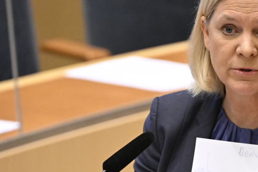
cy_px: 166
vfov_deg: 1.1
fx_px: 8976
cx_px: 262
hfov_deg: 1.6
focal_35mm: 1253
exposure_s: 1/320
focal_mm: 400
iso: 4000
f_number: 4
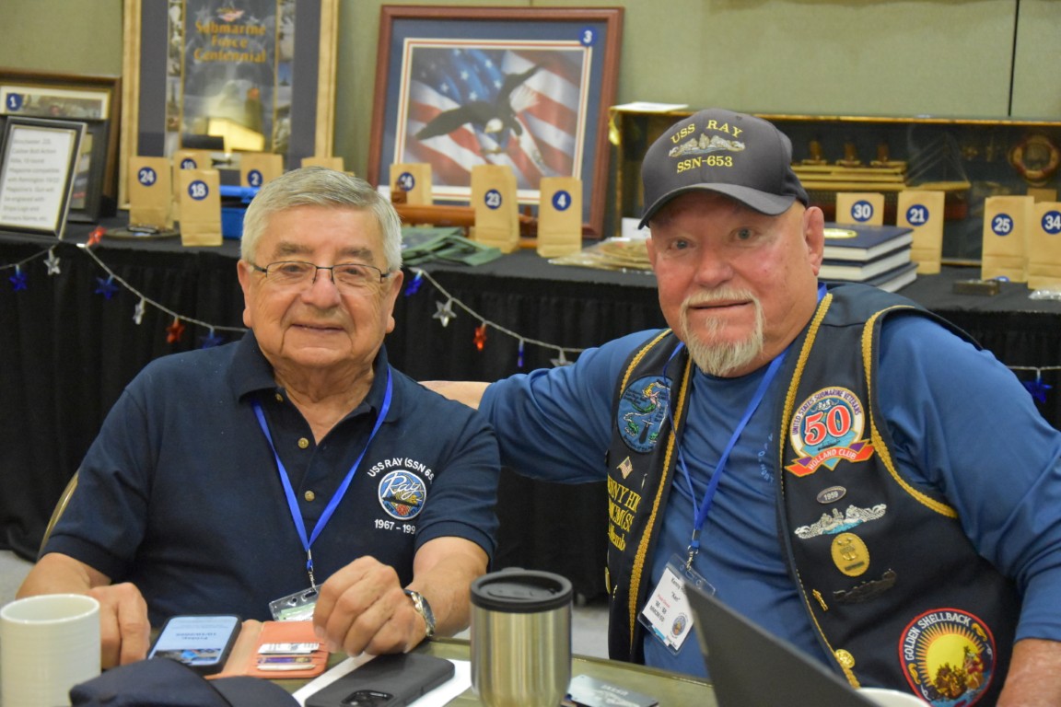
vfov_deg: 18.9
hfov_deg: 28.1
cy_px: 354
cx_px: 530
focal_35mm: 72
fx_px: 2122
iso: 7200
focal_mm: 48
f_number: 4.8
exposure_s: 1/60
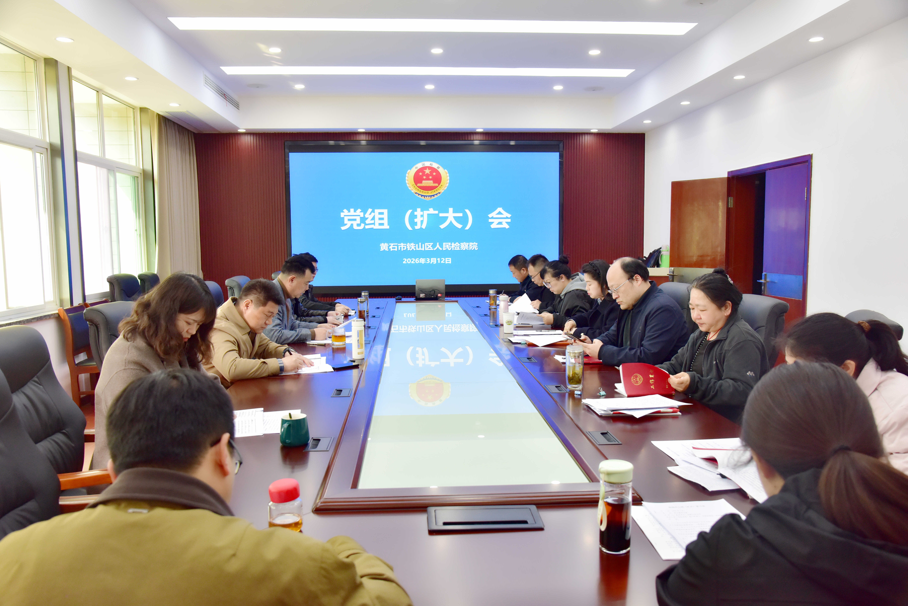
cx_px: 454
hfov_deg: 61.9
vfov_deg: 43.6
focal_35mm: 30
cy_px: 303
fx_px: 757
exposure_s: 1/200
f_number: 7.1
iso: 1600
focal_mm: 30
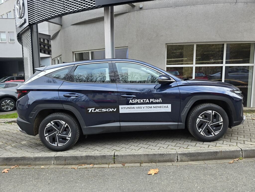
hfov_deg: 73.9
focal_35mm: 23
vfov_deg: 58.9
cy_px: 96
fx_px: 169
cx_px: 128
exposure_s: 1/180
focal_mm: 6.3
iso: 32
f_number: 1.7
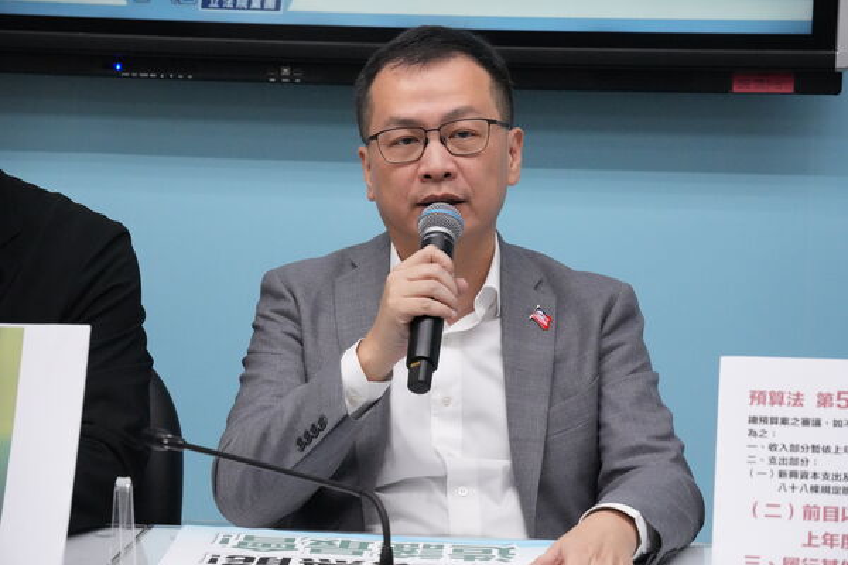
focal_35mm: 132
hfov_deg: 15.5
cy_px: 282
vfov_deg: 10.4
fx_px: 3109
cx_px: 424
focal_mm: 88
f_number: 5.6
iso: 5000
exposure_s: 1/320
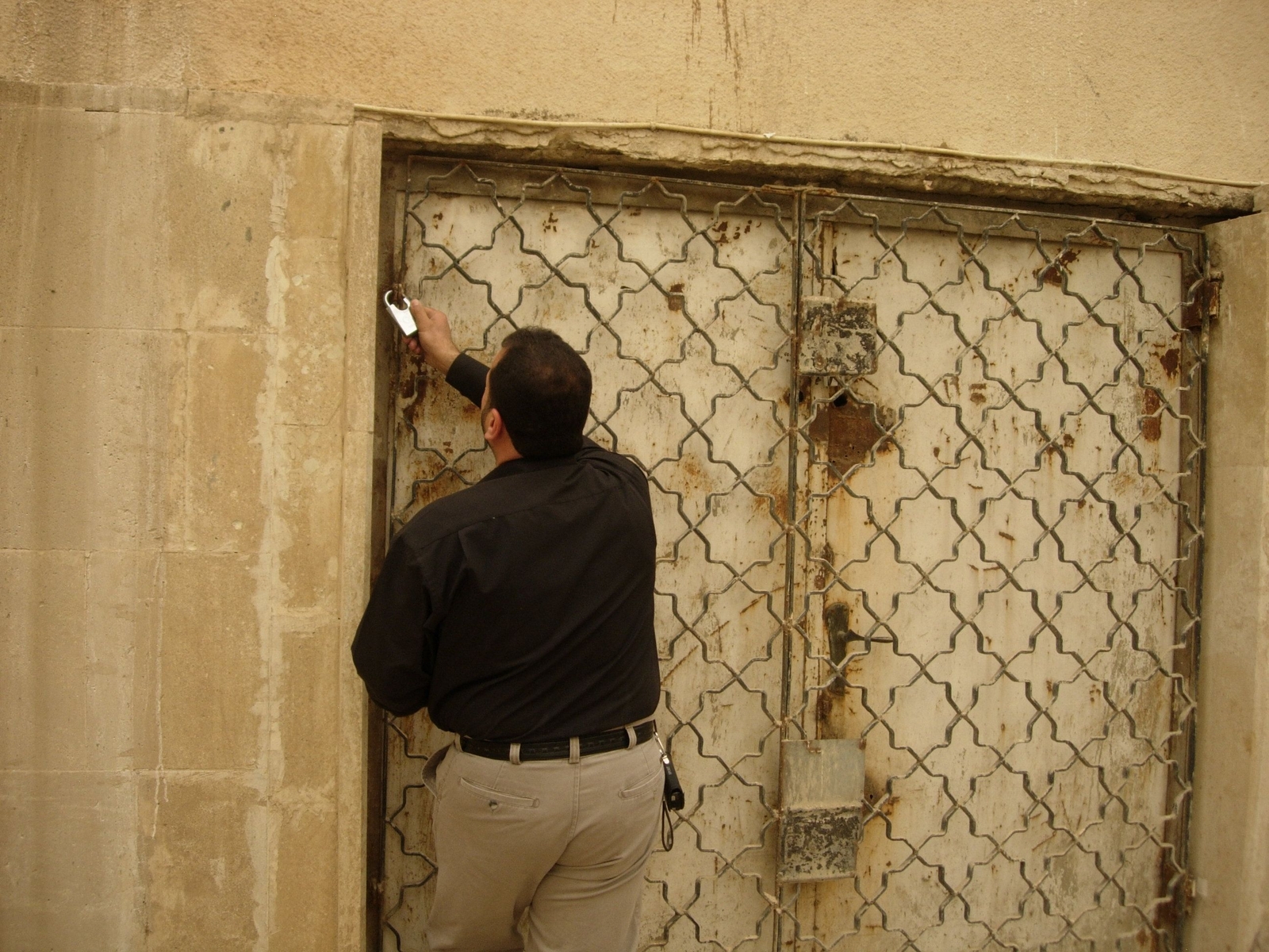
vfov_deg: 37.7
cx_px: 634
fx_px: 1393
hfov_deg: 49.0
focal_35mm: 38
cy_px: 476
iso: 64
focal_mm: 7.8
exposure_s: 1/592
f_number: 2.8
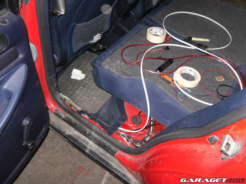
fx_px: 249
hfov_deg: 52.6
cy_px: 92
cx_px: 123
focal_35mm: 35
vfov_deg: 40.7
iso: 100
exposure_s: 1/45
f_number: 3.5
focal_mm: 6.3
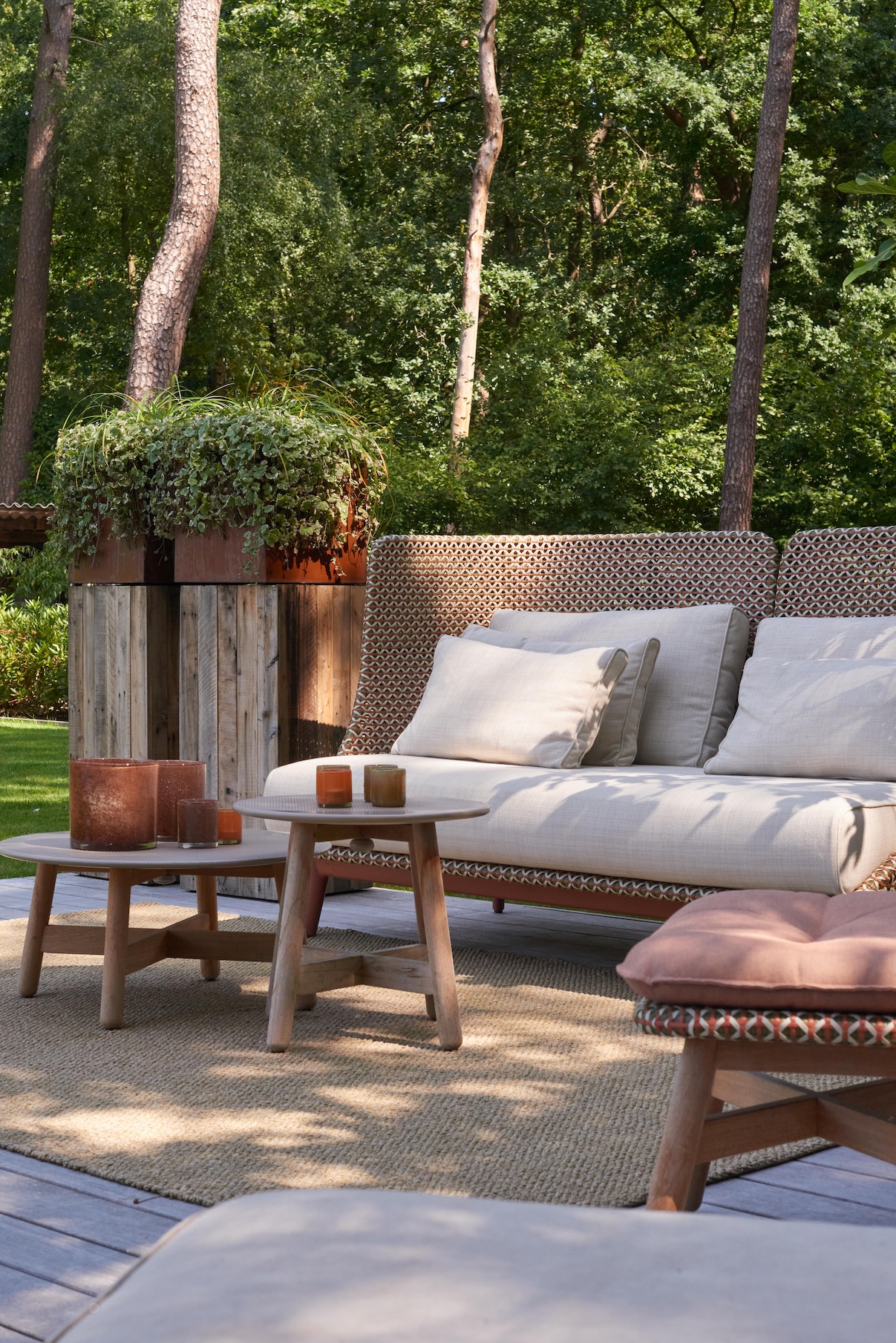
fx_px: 2164
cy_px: 606
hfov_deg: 23.4
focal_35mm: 58
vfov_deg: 34.4
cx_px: 429
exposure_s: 1/400
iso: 400
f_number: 9
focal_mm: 50
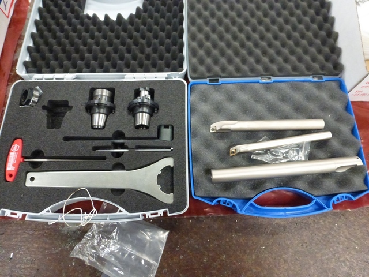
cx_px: 184
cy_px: 138
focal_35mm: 24
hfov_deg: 71.6
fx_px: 256
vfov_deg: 56.8
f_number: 3.3
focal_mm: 4.3
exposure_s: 1/60
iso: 1600
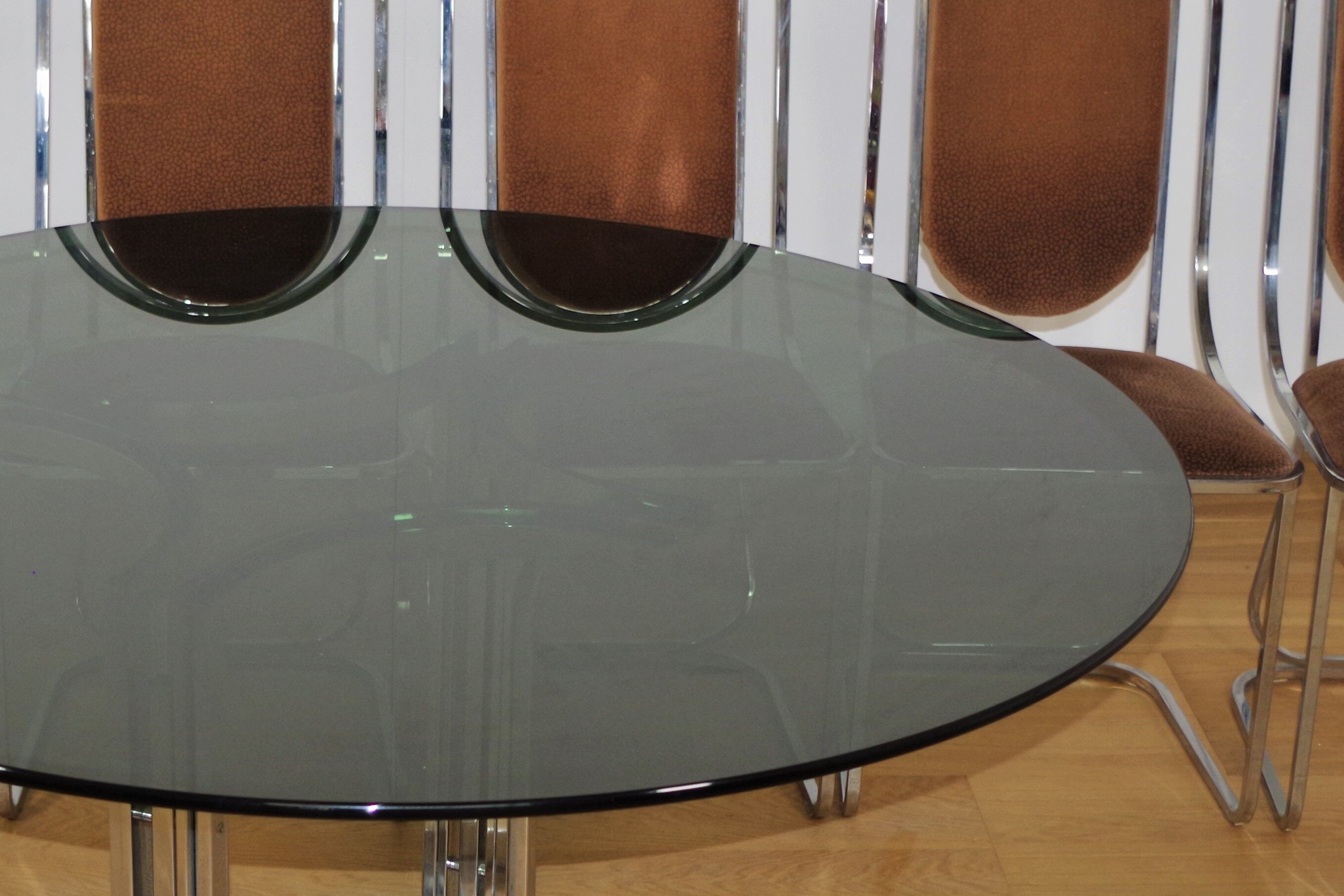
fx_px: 3210
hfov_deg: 23.5
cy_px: 515
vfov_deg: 15.9
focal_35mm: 86
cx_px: 400
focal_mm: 26.25
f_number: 4
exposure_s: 1/60
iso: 800
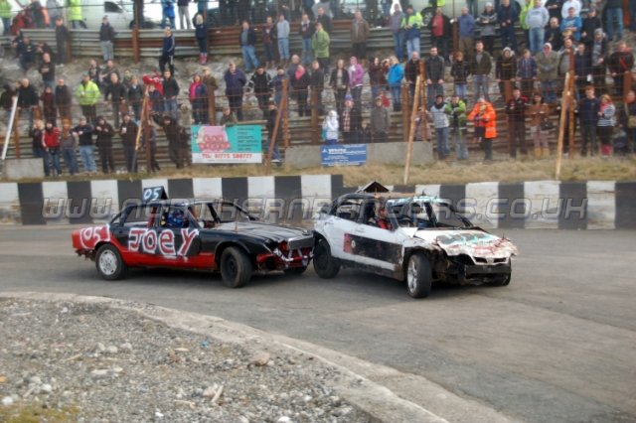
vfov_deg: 22.6
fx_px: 1059
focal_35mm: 60
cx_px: 318
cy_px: 212
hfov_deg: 33.4
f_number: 4.8
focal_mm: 40
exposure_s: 1/500
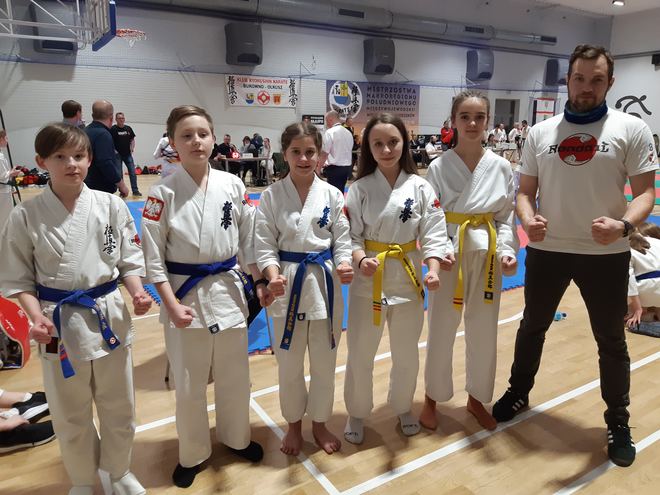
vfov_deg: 53.1
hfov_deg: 67.3
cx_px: 330
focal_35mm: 26
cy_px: 248
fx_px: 496
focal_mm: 3.93
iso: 160
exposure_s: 1/50
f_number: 1.7
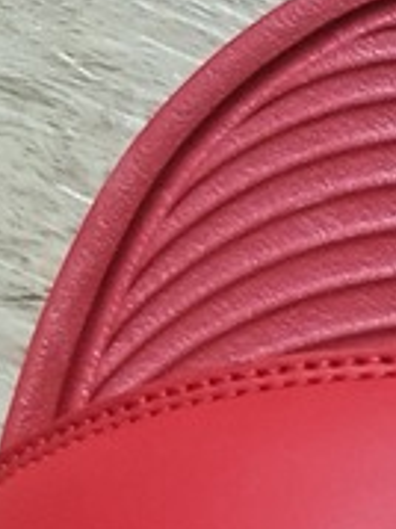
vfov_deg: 11.7
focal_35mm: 155
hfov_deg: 8.3
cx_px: 1111
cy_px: 986
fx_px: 2367
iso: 400
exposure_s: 1/40
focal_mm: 4.3
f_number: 1.5
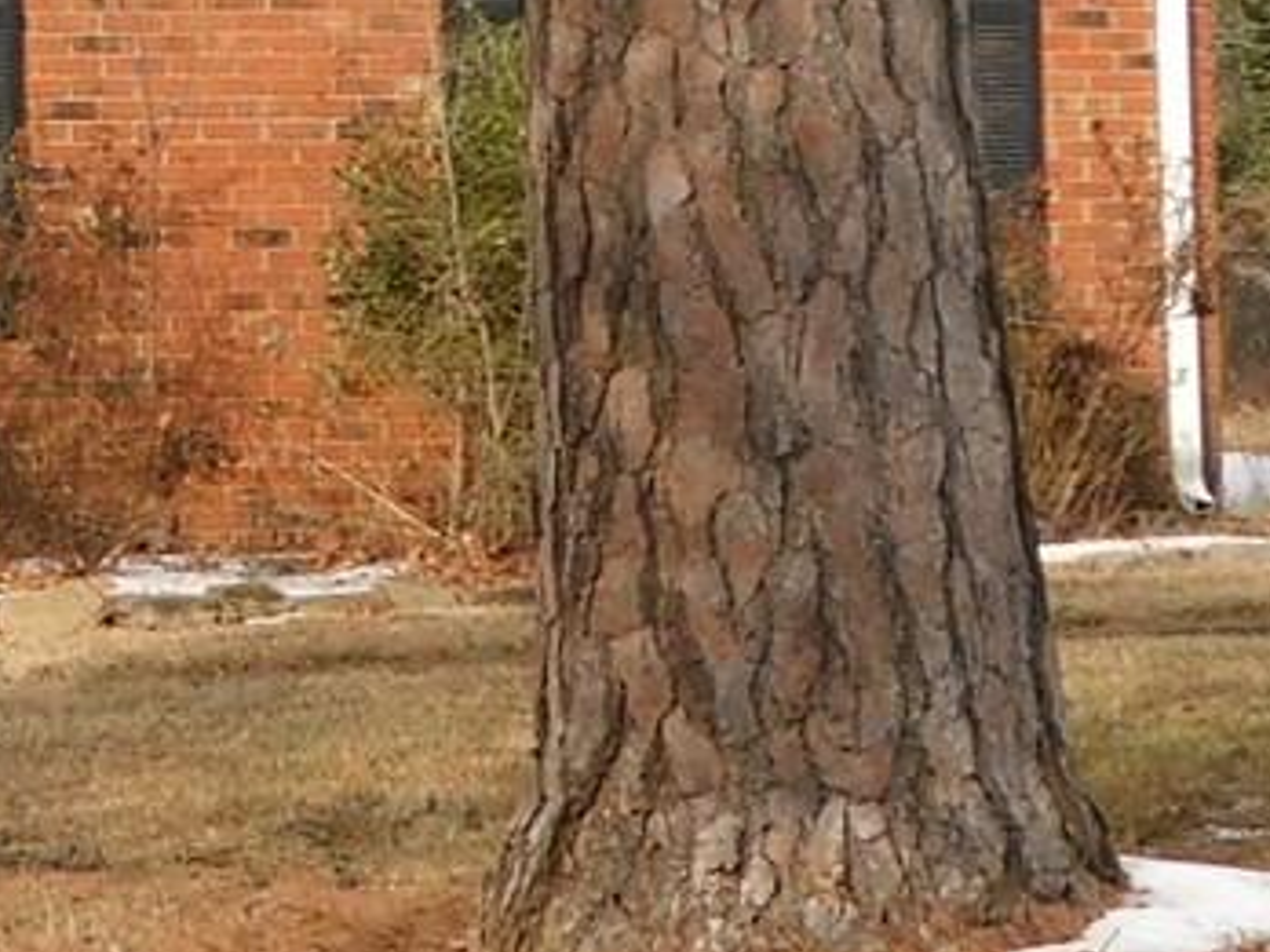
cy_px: -449
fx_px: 7778
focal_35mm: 212
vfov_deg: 6.9
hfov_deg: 8.9
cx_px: -1153
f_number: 3.5
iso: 125
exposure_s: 1/640
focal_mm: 6.3
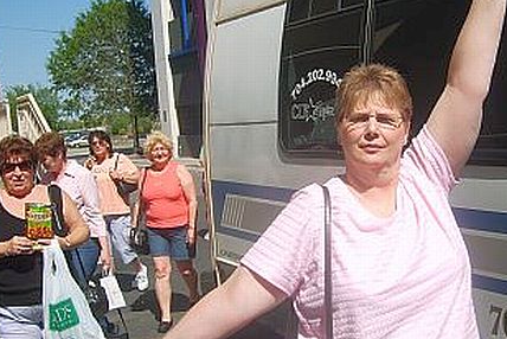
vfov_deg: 26.5
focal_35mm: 51
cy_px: 152
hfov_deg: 38.7
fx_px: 719
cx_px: 308
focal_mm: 5.8
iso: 50
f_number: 7.1
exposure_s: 1/180
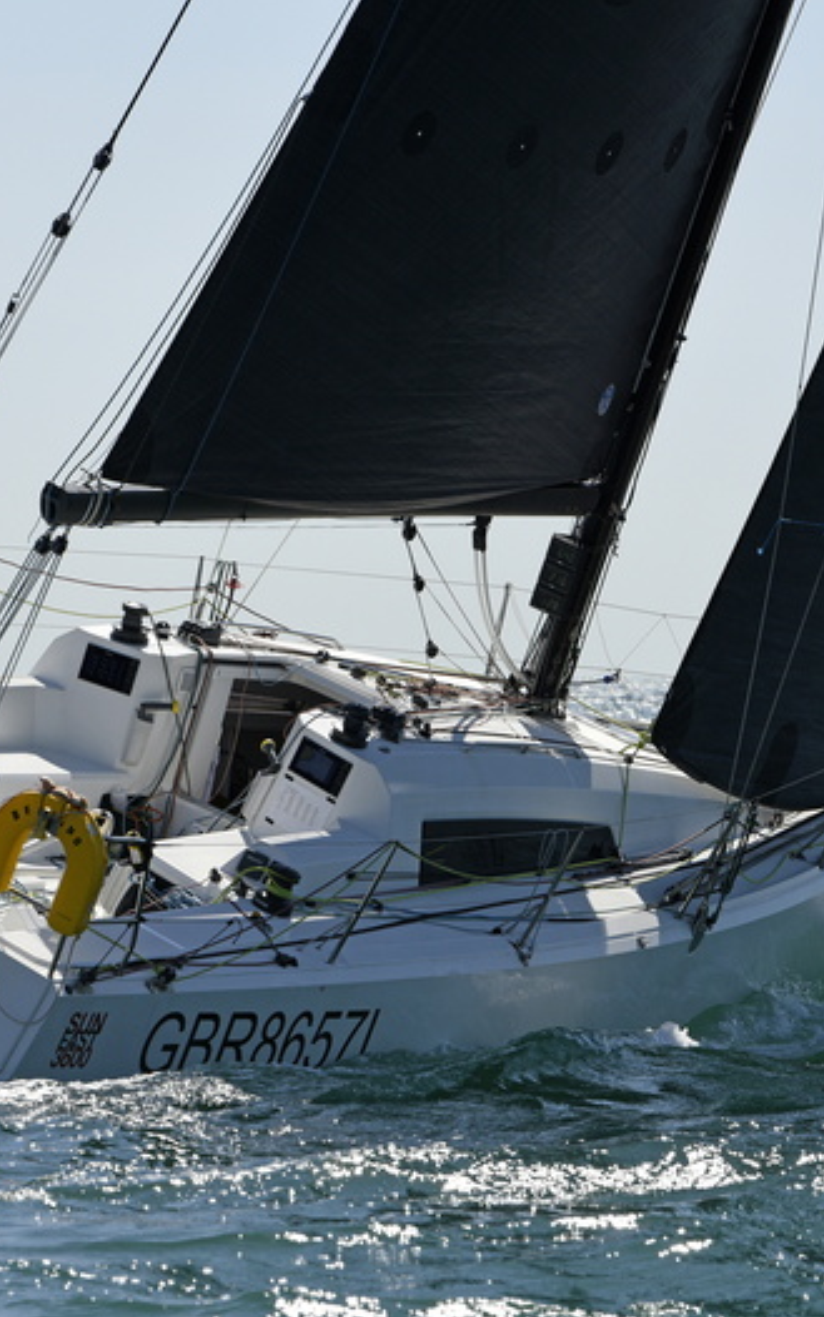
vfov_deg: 7.4
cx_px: 198
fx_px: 10199
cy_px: 658
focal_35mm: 284
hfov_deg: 4.6
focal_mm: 185
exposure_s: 1/2000
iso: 400
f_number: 7.1
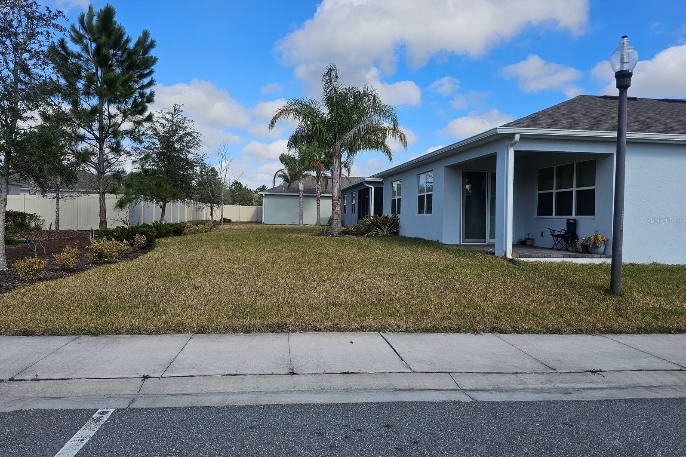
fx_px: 457
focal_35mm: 24
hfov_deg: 73.7
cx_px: 342
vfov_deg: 53.1
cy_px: 220
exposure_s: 1/1242
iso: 20
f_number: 1.7
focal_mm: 6.3
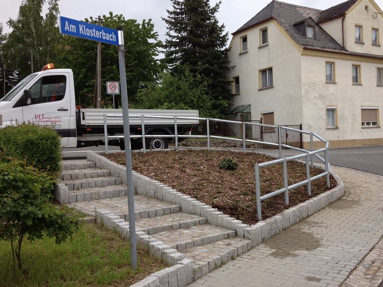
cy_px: 147
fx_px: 453
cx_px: 219
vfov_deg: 35.1
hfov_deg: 45.7
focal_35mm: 41
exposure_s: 1/606
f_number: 2.4
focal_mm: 4.28
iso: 50
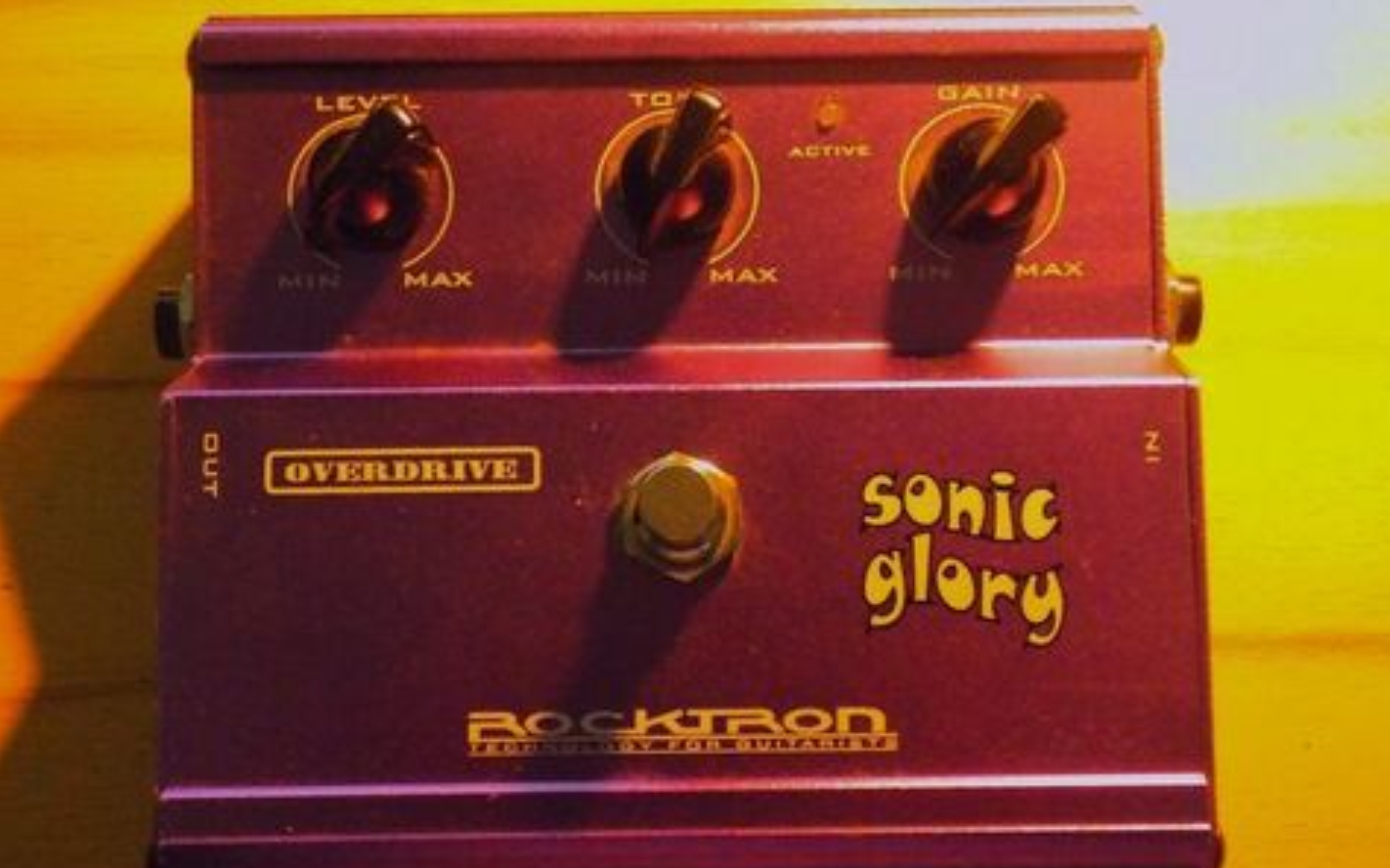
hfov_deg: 45.3
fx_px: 1666
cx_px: 698
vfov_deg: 29.1
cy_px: 504
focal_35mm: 44
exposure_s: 1/20
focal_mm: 7.3
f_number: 3.6
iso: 1600
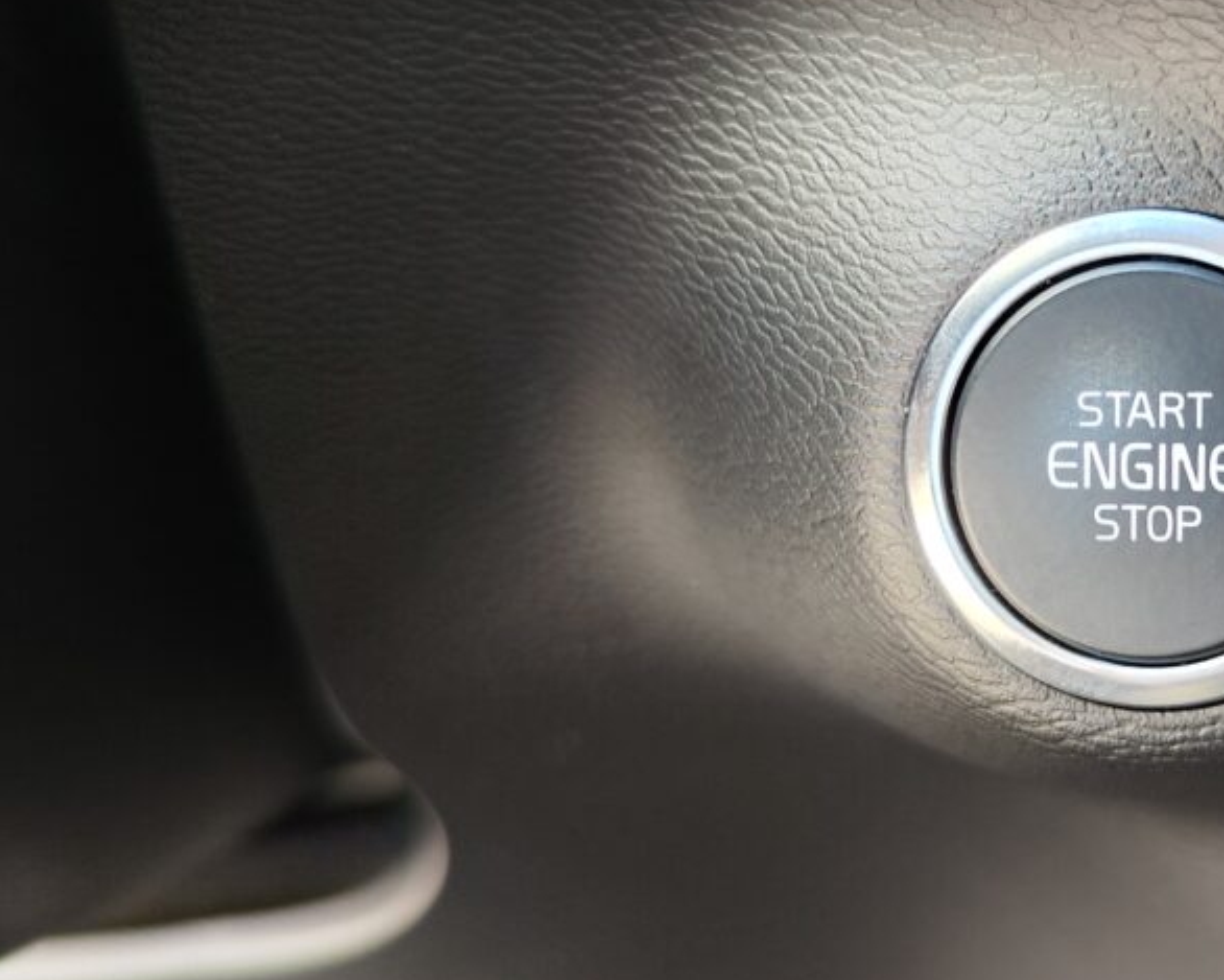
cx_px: 1017
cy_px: 510
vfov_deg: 32.8
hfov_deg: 38.5
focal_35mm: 46
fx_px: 1667
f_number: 1.69
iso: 536
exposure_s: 1/50
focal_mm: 7.01
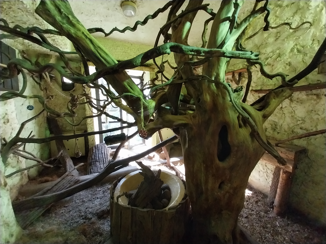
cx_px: 163
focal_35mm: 13
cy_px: 122
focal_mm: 1.13
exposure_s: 1/25
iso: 250
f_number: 2.2
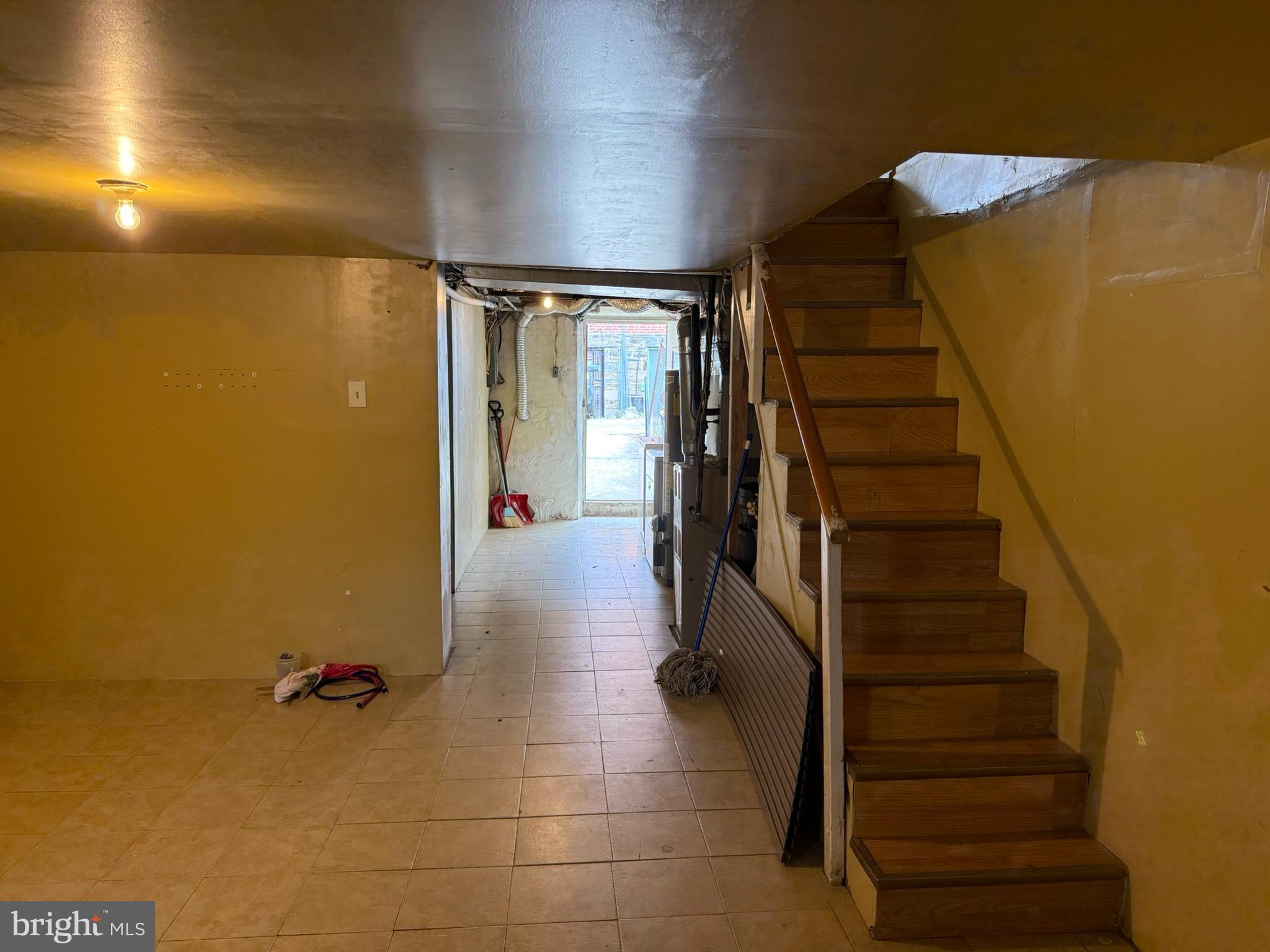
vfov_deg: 56.8
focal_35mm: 24
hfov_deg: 71.6
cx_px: 635
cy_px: 476
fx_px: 881
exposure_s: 1/60
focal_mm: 6.76
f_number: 1.78
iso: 250
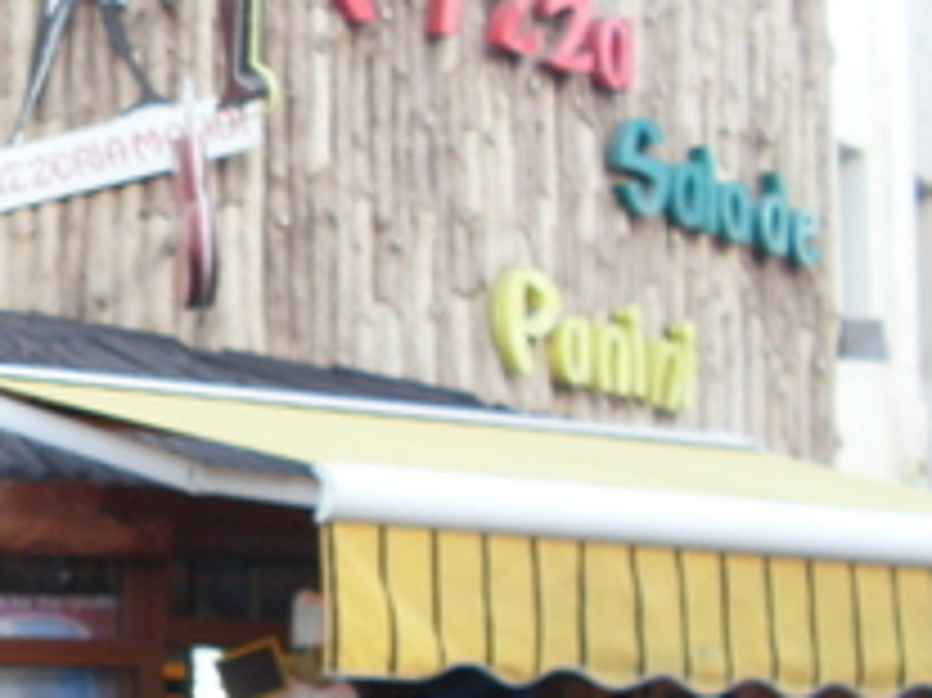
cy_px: 531
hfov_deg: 16.5
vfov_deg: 13.4
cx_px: -401
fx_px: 2960
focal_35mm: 110
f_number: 2.8
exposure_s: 1/180
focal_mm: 6.3
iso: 80
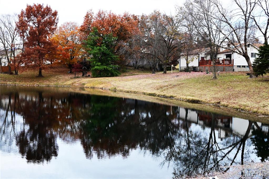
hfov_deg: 43.6
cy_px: 90
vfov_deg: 29.8
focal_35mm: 45
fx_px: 336
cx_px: 134
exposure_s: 1/1000
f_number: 13
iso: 8000
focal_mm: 45
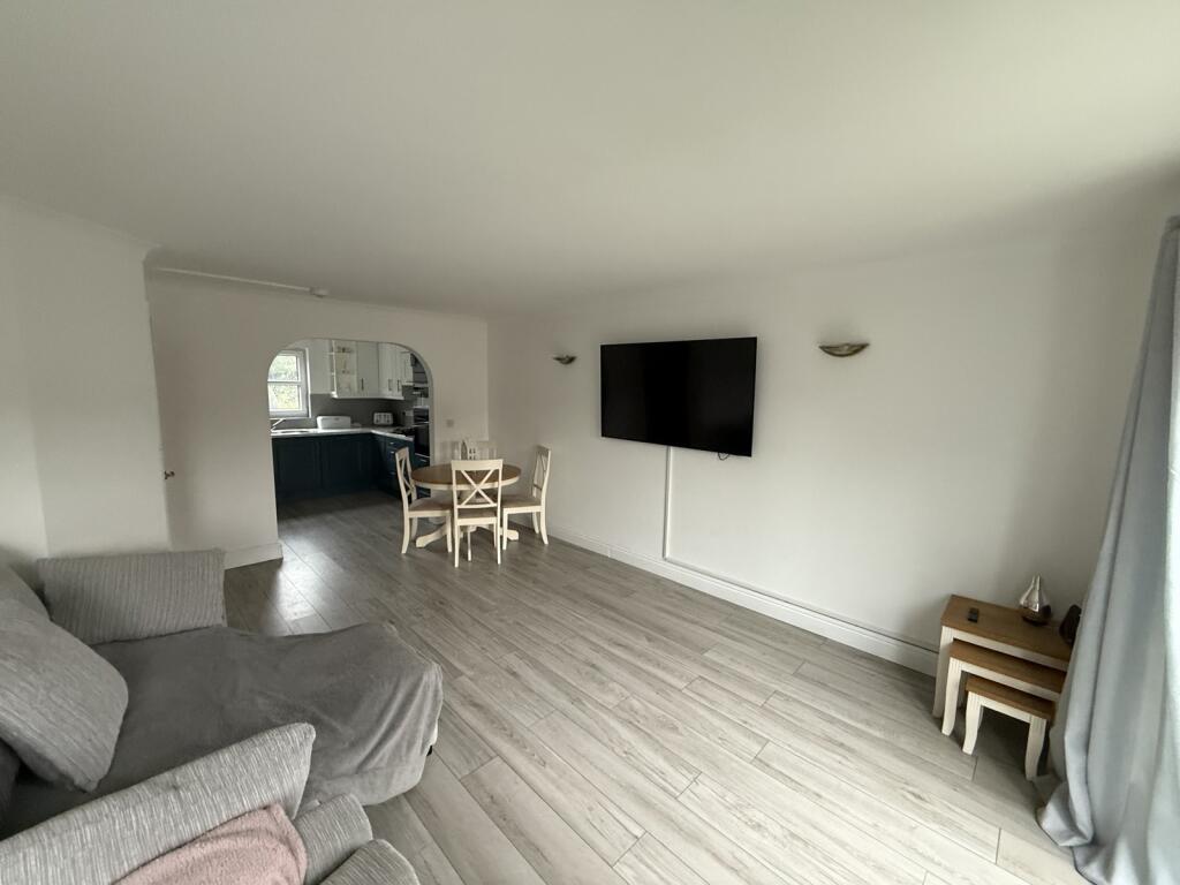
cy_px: 442
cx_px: 590
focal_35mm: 14
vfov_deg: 85.7
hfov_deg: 102.1
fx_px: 477
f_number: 2.2
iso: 500
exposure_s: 1/60
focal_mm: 2.22
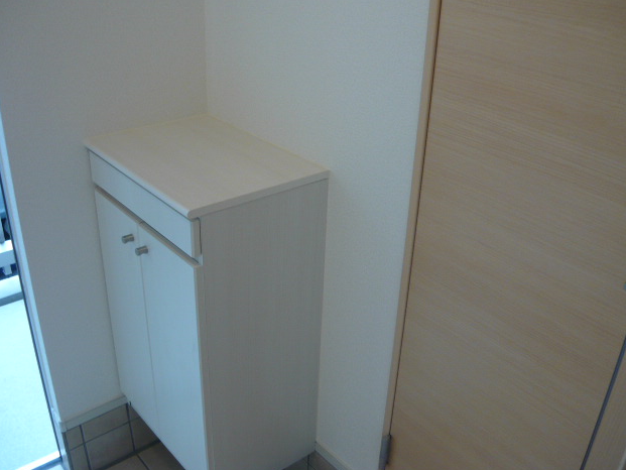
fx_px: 615
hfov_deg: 53.9
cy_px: 233
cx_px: 304
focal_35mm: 34
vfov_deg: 41.8
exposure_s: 1/30
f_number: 2.8
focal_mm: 5.5
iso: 160
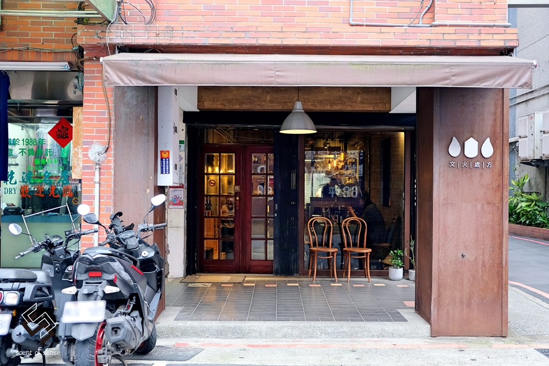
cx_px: 274
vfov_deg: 36.9
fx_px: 549
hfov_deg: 53.1
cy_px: 183
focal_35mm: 36
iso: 1600
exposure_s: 1/75
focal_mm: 24.3
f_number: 3.2
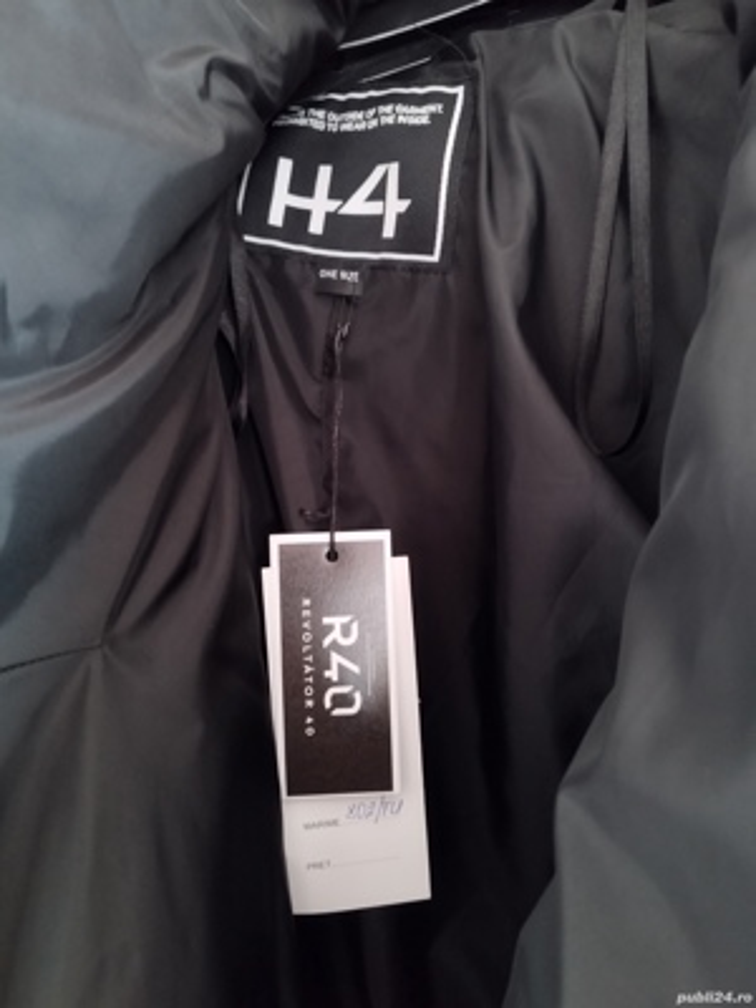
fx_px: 699
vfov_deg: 71.6
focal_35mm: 24
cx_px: 378
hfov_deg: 56.8
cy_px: 504
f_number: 1.89
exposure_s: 1/14.3
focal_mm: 5.89
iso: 1900
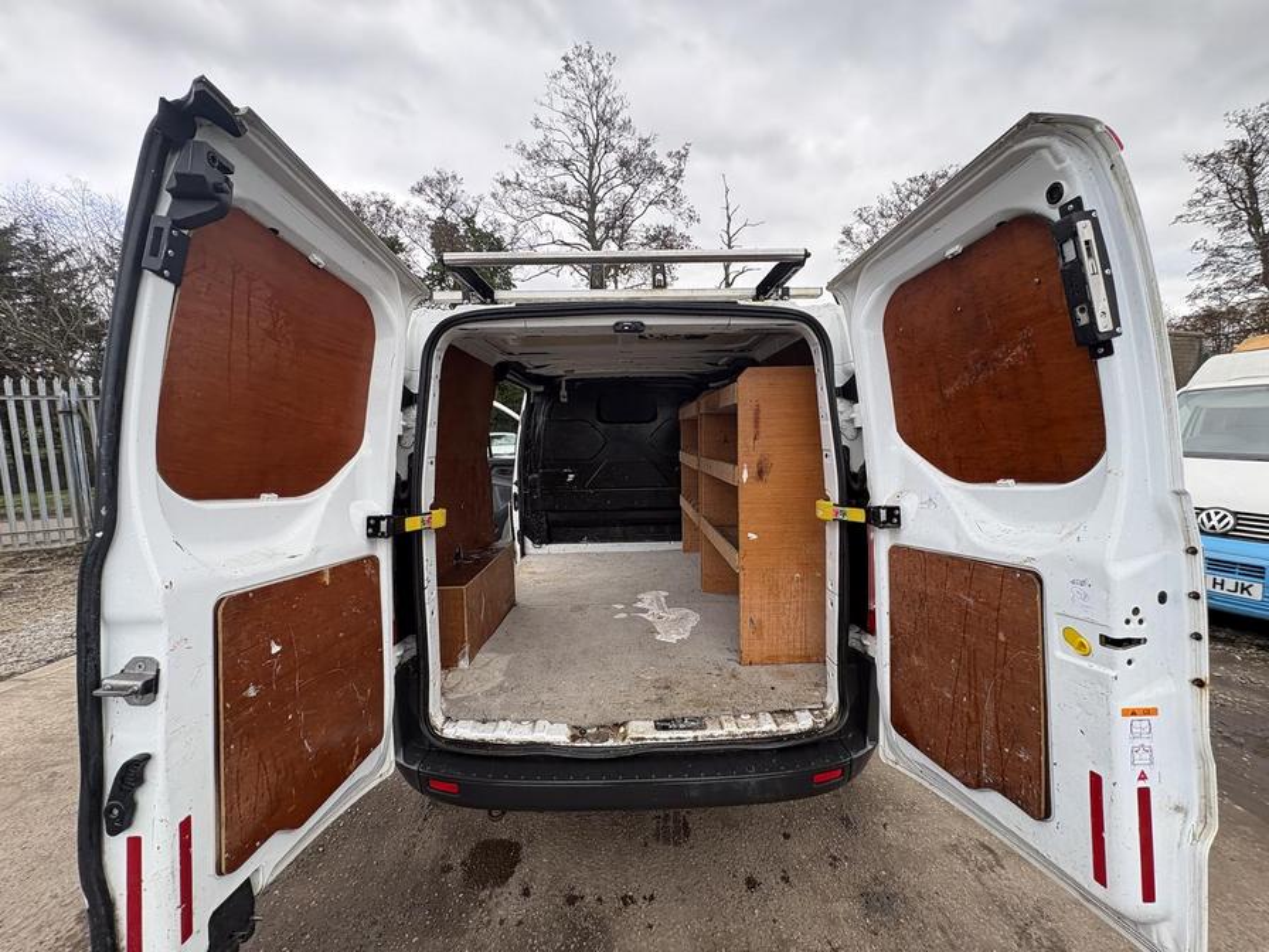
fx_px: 513
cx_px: 634
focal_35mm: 14
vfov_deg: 85.7
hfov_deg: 102.1
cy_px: 476
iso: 50
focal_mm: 2.22
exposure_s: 1/191
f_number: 2.2
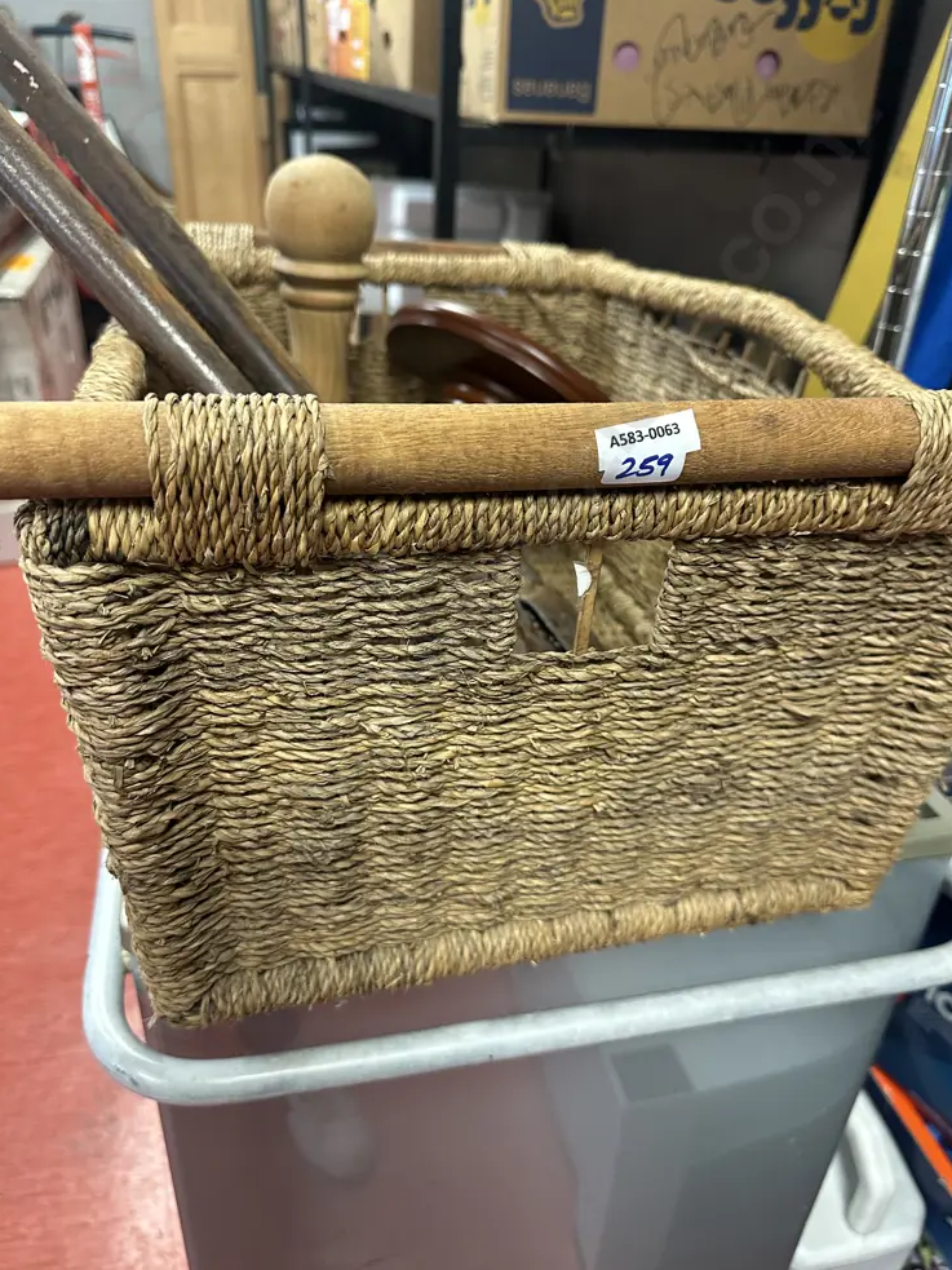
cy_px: 629
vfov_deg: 69.4
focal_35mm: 25
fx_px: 917
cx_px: 468
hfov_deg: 54.9
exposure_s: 1/50
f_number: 1.78
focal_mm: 6.86
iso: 320
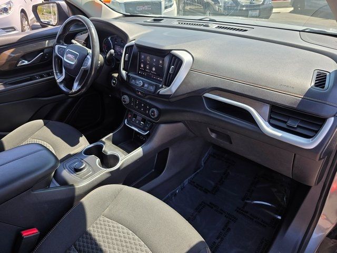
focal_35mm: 23
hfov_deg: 73.9
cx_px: 168
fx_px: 224
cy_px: 126
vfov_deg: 58.9
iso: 20
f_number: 1.7
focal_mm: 6.3
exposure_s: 1/180
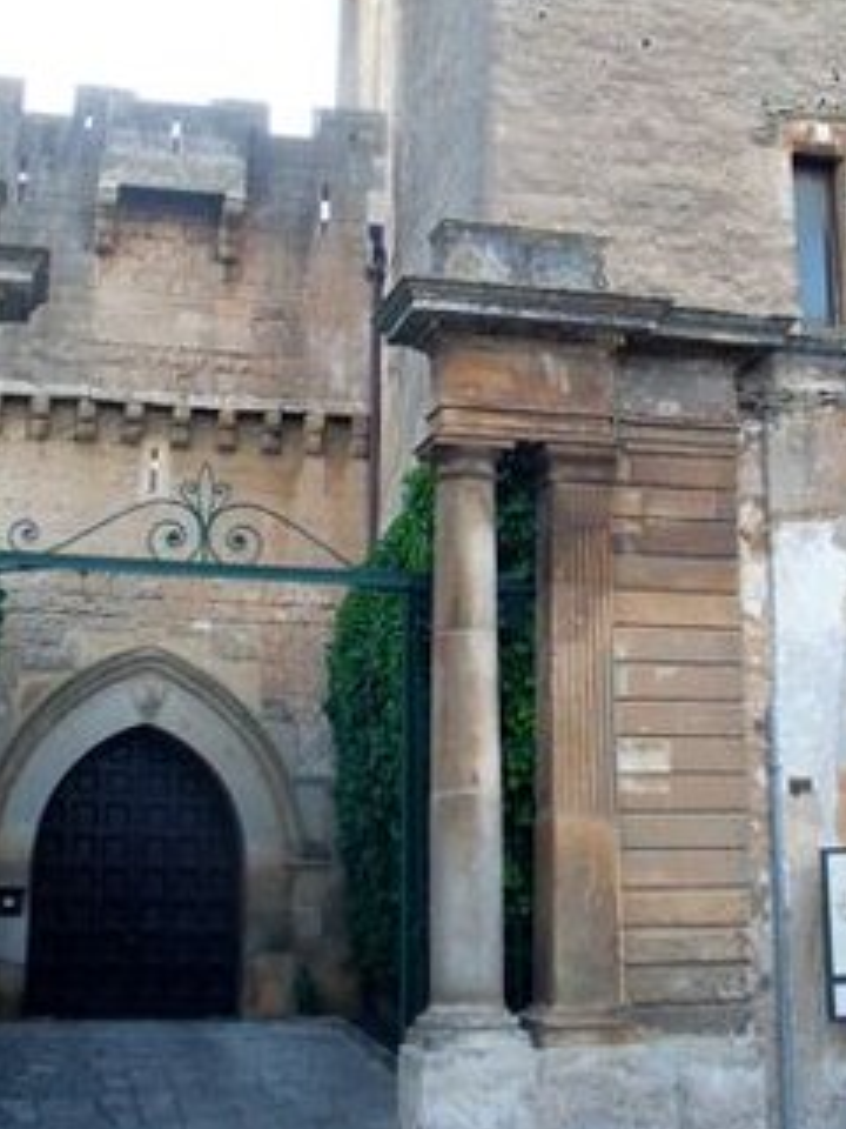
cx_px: 509
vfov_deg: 34.3
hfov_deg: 26.5
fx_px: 1792
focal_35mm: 55
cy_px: 307
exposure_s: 1/25
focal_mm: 6.1
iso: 80
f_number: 2.8
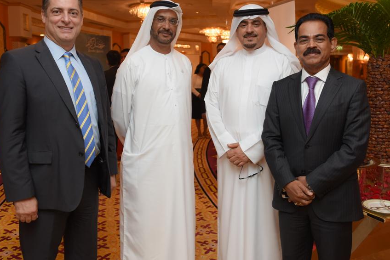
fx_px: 379
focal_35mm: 35
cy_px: 105
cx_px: 187
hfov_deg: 54.4
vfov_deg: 37.7
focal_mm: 29
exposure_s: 1/125
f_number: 3.5
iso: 1250
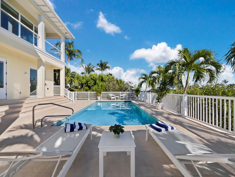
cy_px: 88
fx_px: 95
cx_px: 118
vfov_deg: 85.7
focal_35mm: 14
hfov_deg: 102.0
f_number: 11
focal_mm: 7
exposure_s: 1/200
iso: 250
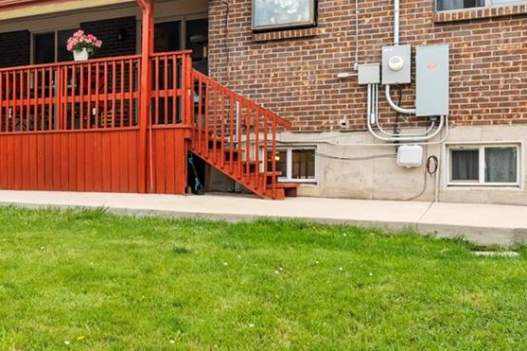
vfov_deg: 26.9
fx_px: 694
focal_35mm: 47
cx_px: 70
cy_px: 6
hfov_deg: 39.1
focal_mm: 16.5
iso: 500
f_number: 7.1
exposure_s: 1/400
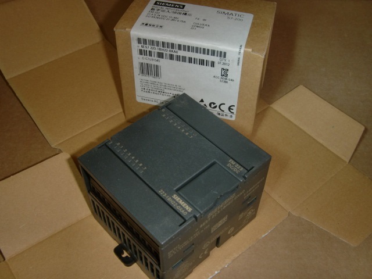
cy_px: 140
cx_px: 186
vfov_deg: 37.7
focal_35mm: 38
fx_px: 408
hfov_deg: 49.0
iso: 64
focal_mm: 6.66
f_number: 3.9
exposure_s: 1/40
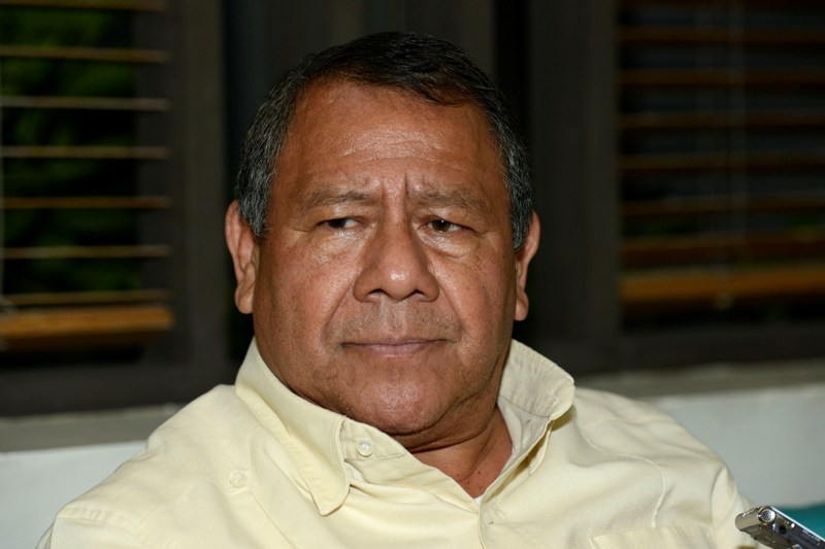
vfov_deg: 11.8
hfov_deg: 17.6
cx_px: 412
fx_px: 2658
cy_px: 274
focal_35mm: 116
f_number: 4
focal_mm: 116
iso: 800
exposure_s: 1/125
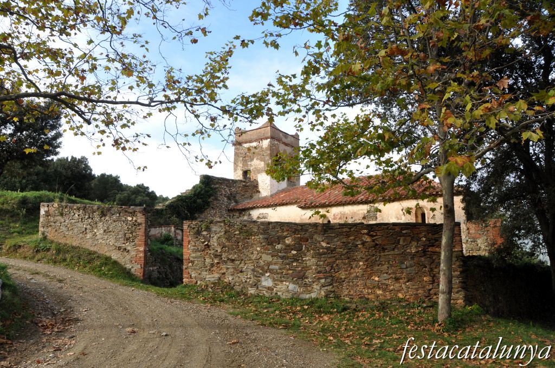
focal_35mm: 27
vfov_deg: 47.8
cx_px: 278
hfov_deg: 67.4
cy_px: 184
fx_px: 416
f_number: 9
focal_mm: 18
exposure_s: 1/320
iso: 500
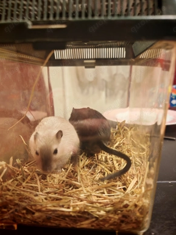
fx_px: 190
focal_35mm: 28
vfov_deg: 63.5
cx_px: 86
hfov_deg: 49.7
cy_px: 121
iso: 640
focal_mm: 6.67
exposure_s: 1/33
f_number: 1.9
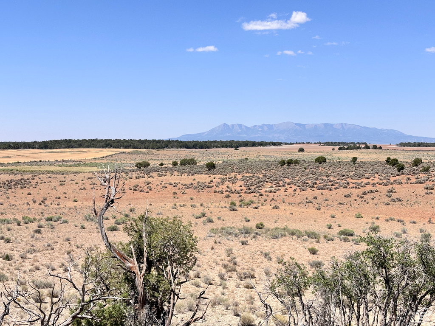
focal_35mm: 52
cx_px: 218
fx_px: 653
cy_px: 163
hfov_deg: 36.8
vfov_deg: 28.0
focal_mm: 5.96
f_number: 1.6
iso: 40
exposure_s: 1/3663
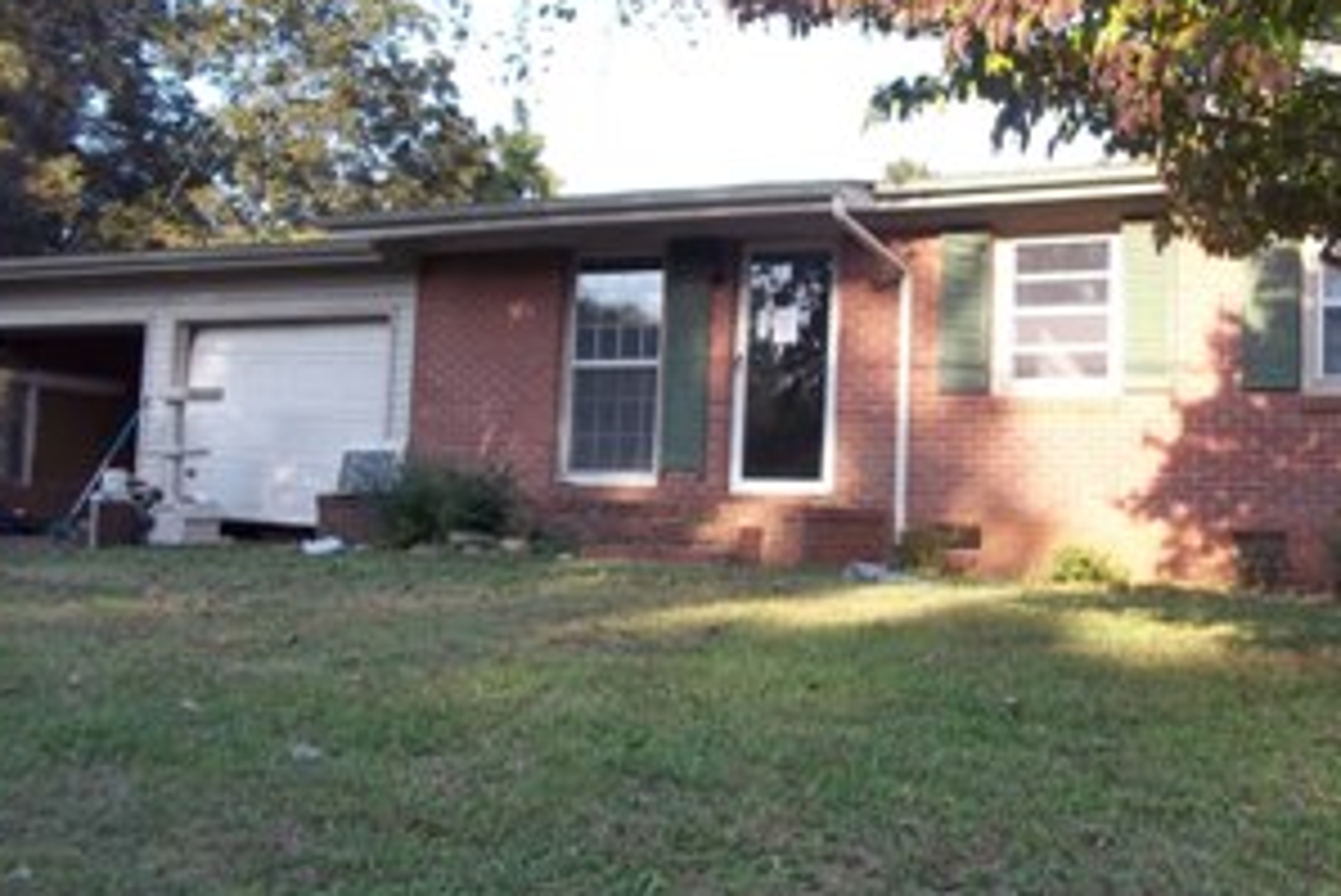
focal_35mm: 50
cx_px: 873
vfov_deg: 26.9
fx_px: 1863
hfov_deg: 39.2
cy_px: 329
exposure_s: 1/250
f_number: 2.9
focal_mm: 5.7
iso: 80
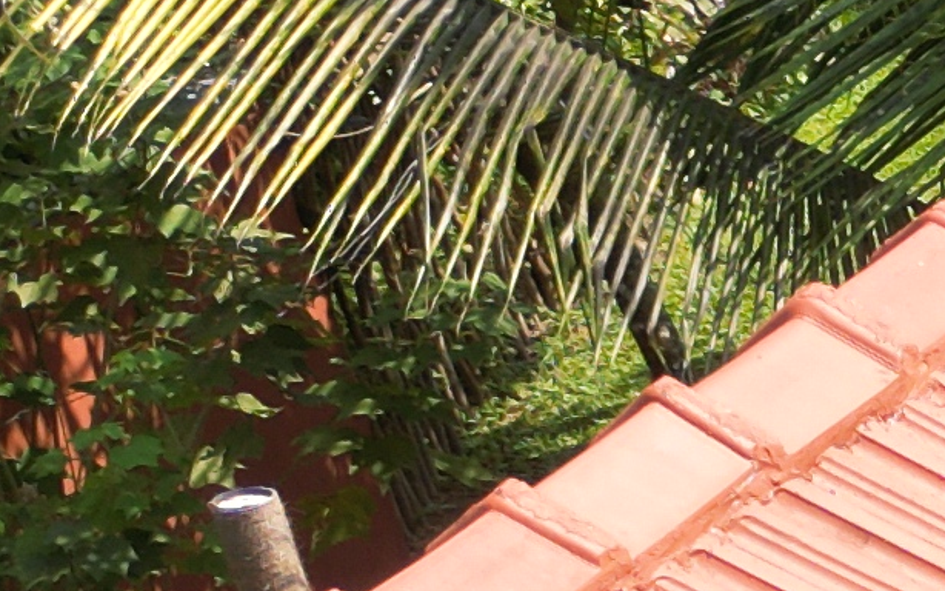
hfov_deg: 9.3
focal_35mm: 167
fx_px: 4302
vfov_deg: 7.6
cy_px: 1051
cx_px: 3052
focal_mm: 6.72
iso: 120
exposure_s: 1/1250
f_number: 1.7
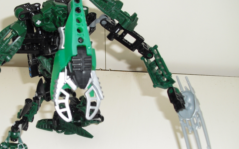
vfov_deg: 22.7
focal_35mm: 57
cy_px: 90
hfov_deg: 35.0
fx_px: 371
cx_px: 63
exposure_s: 1/60
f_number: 3.1
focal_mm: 6.3
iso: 64
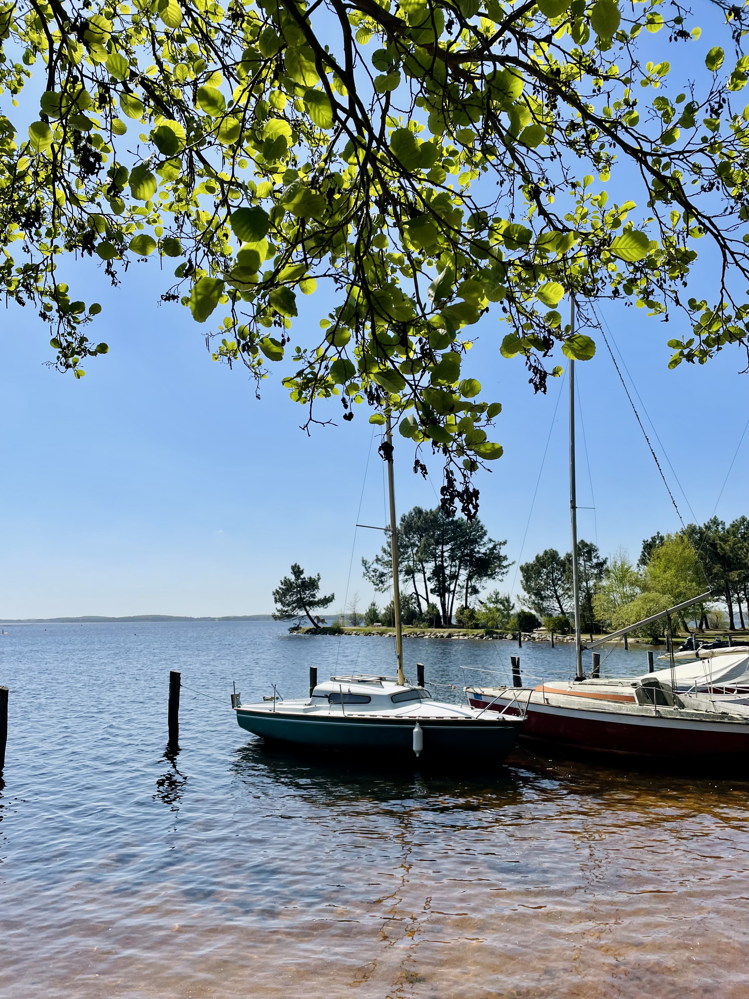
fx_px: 750
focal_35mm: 26
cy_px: 500
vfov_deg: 67.3
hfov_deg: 53.1
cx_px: 374
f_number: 1.6
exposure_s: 1/5556
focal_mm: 4.2
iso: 32
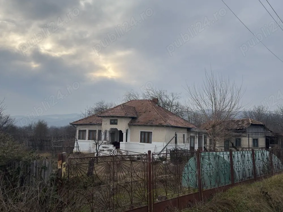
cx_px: 142
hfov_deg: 52.6
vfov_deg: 40.7
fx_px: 286
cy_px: 106
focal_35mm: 35
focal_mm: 6.76
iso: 64
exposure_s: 1/1692
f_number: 1.78
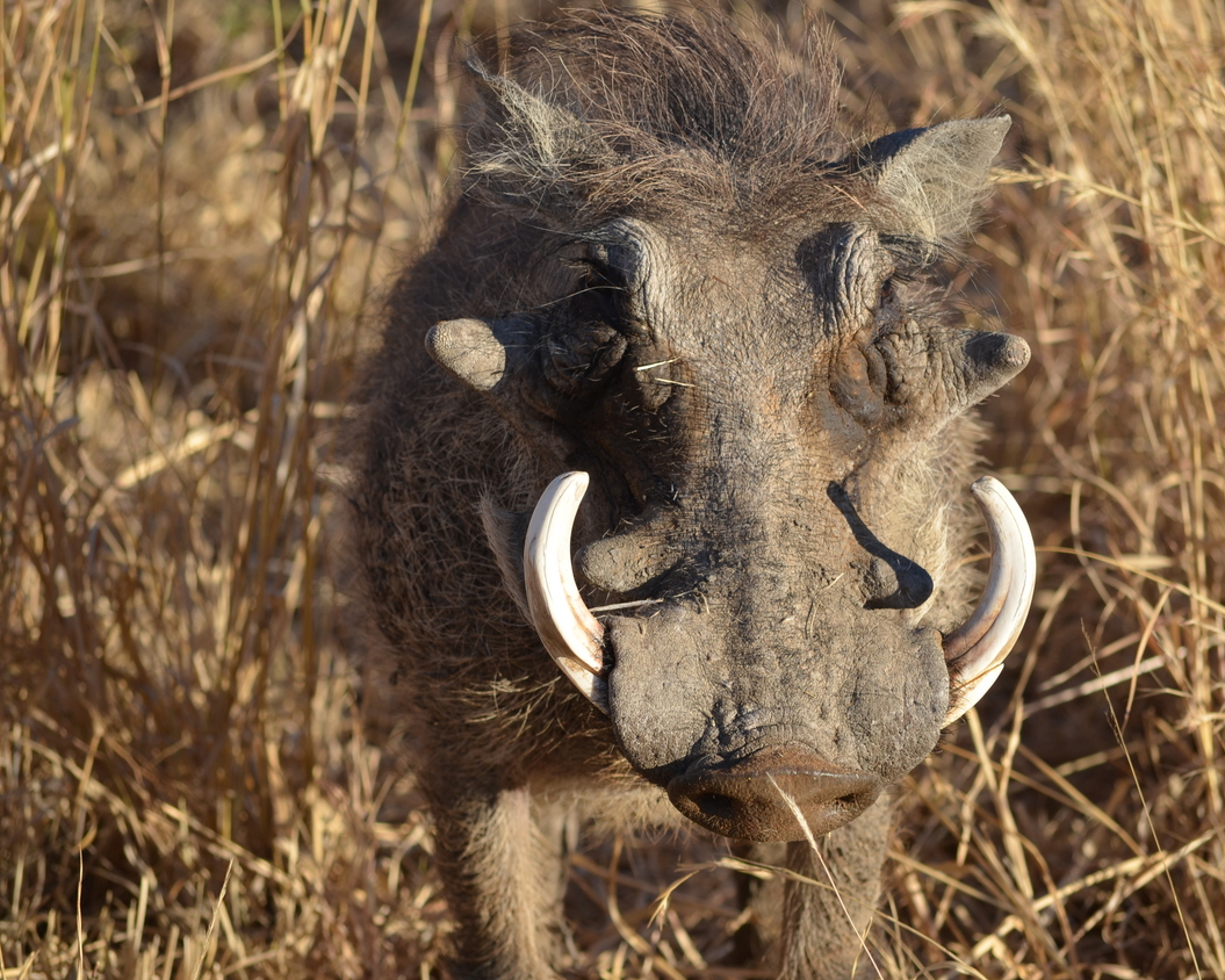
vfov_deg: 4.1
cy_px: 490
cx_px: 651
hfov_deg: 5.2
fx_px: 13596
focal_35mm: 375
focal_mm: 220
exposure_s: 1/500
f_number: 5.6
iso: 200
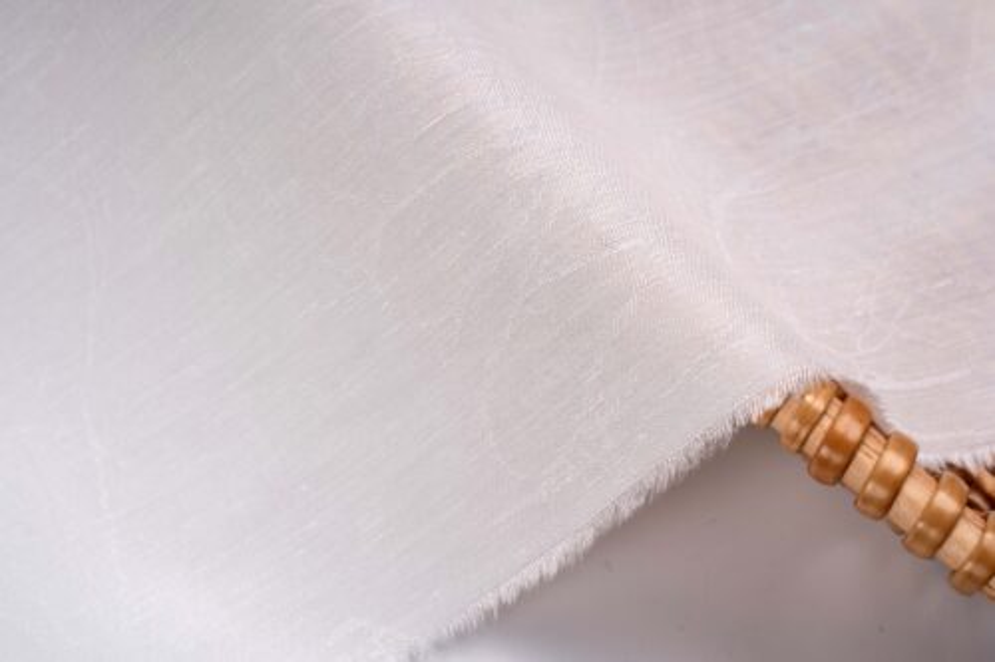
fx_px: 2072
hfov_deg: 27.0
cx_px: 498
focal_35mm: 75
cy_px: 331
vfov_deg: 18.2
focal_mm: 75
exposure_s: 1/125
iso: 100
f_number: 16
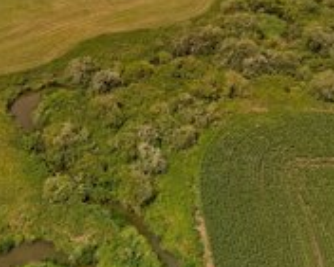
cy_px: 161
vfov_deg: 25.4
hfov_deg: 31.4
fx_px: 593
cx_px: 146
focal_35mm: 60
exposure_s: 1/2000
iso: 100
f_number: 1.7
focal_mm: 6.72
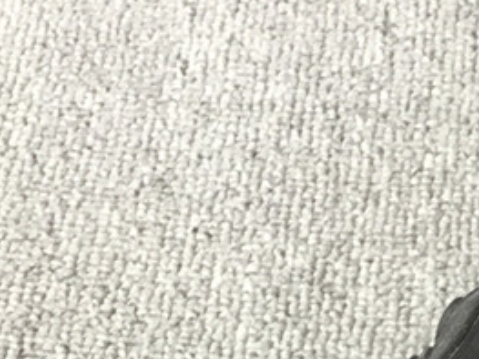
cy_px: 584
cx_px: 561
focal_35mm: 106
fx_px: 1466
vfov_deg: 13.0
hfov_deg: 17.7
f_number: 2.4
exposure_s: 1/33
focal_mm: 3.3
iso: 40
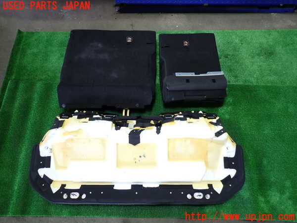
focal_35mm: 25
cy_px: 112
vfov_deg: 54.9
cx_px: 148
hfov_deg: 69.4
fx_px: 214
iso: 200
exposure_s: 1/40
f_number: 2
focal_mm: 4.5
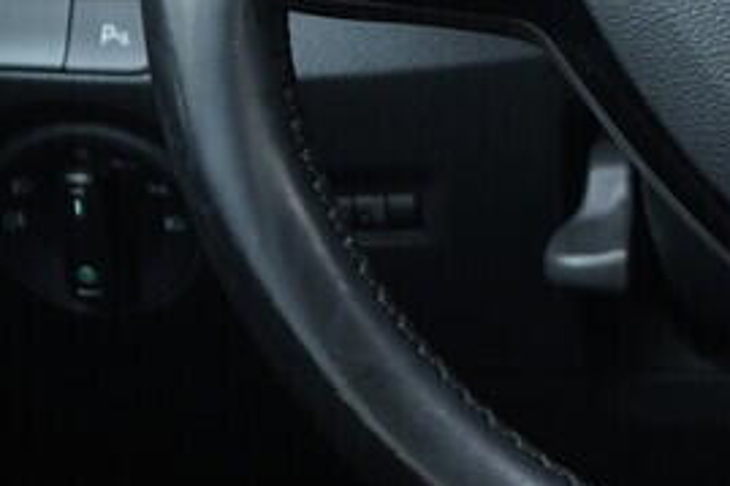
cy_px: -75
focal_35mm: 137
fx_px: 2776
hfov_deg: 14.4
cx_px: 912
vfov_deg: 9.9
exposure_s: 1/40
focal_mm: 24
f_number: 2.8
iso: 320
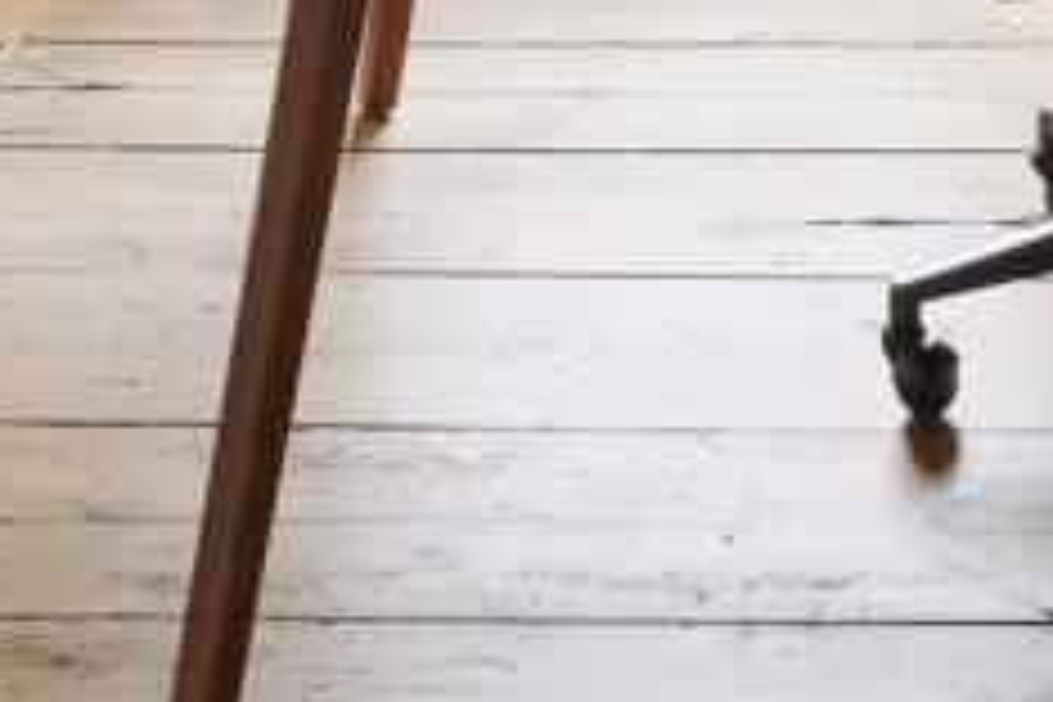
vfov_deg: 11.5
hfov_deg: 19.4
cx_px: 698
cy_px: -772
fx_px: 3071
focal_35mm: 105
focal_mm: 24
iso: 100
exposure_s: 1/25
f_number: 5.6
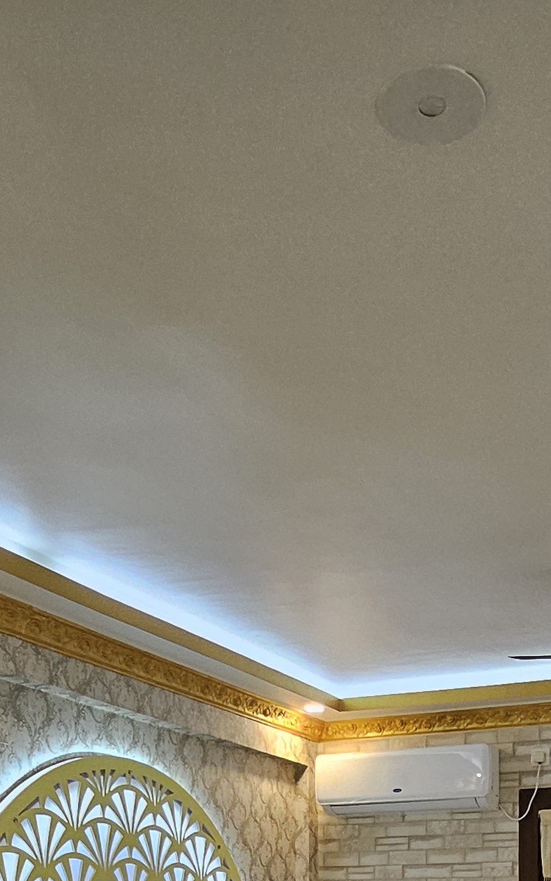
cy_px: 982
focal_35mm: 44
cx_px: 365
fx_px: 1057
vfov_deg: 37.5
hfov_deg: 29.0
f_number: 2.2
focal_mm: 1.74
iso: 160
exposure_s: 1/50
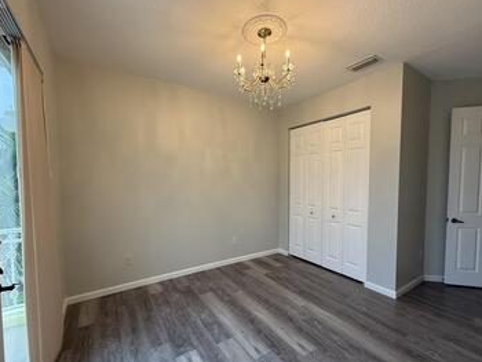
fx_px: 223
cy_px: 193
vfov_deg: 78.1
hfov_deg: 94.5
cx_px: 244
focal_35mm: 16
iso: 250
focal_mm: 2.22
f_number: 2.2
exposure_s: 1/60
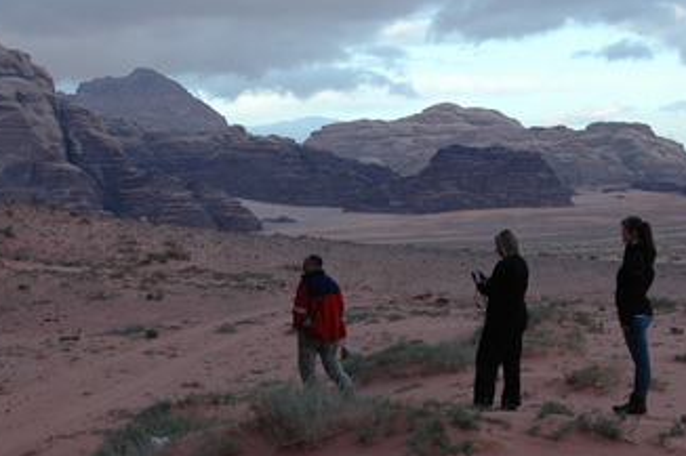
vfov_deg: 14.1
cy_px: 394
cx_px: 322
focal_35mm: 96
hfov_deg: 21.2
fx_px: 1830
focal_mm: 29
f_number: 5
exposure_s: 1/100
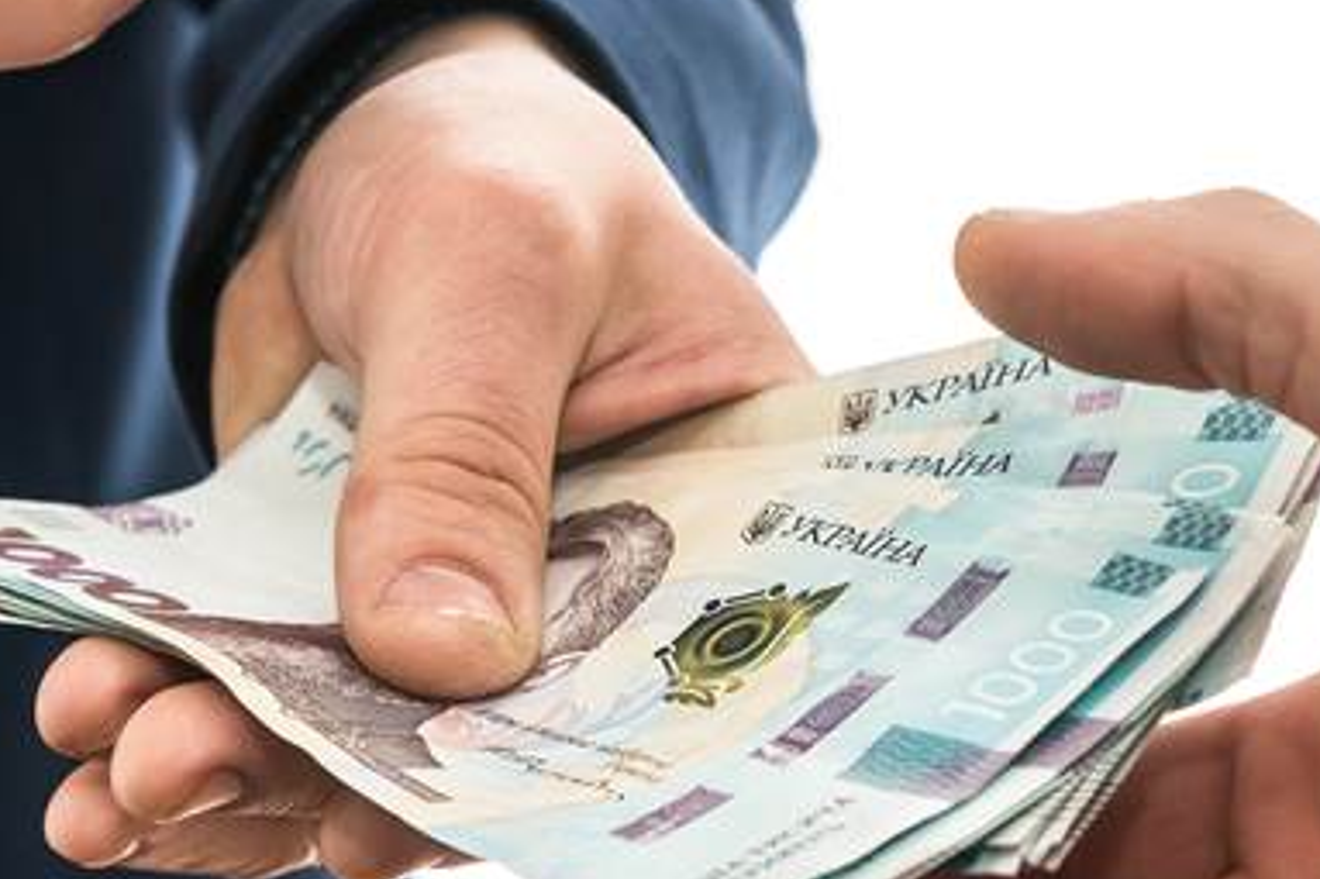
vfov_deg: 9.9
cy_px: 491
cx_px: 651
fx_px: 5094
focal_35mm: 139
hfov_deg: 14.8
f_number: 7.1
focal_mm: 52
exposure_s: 1/160
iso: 400
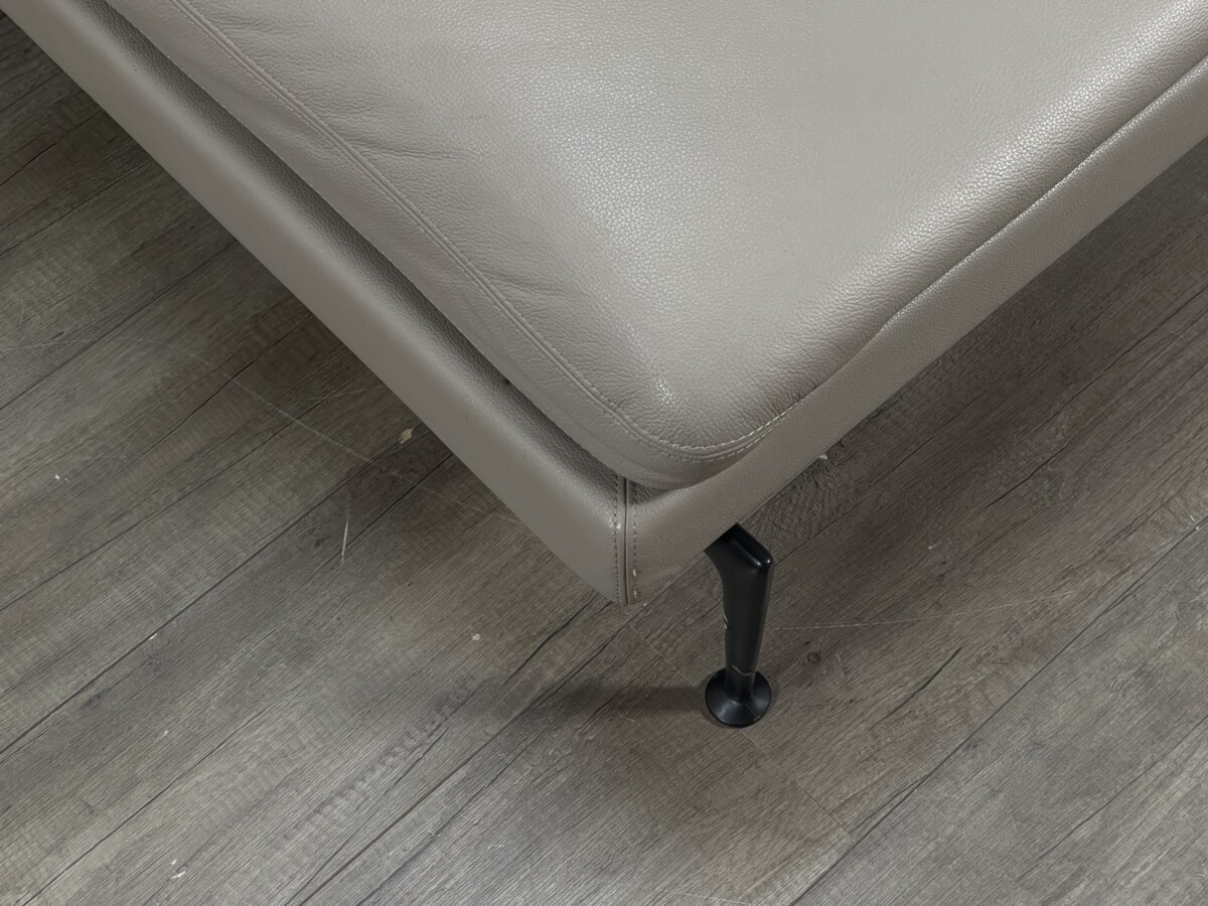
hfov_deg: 30.3
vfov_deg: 22.9
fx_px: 2233
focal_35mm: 64
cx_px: 604
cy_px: 453
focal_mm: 7.5
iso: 160
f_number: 2.2
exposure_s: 1/50
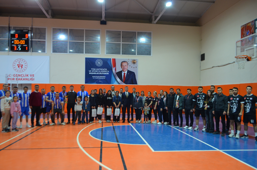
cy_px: 85
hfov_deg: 67.5
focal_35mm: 27
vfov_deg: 47.7
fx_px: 192
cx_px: 128
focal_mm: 18
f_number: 4
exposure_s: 1/60
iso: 800
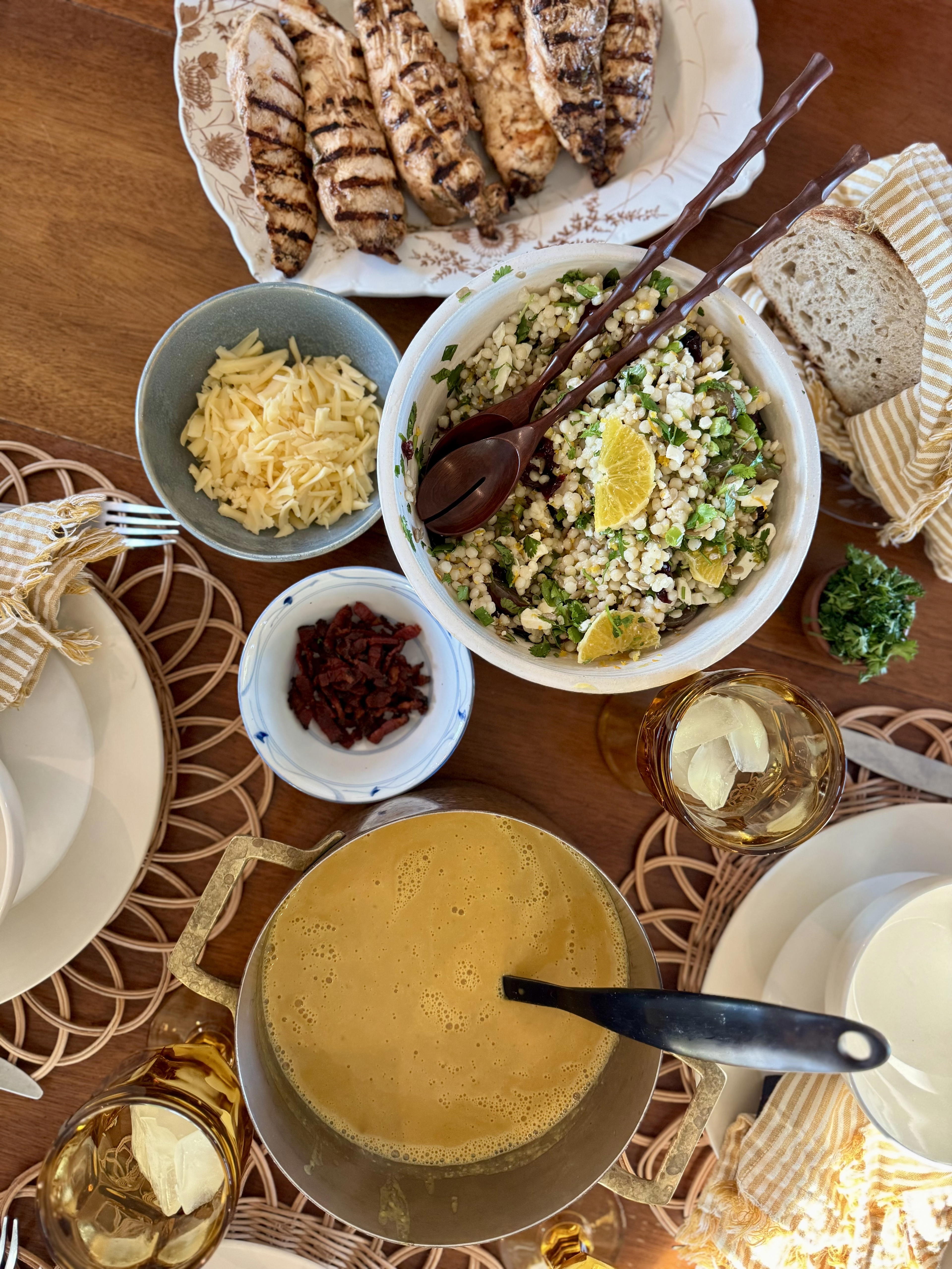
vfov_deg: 71.6
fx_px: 880
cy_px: 634
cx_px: 476
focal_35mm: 24
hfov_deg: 56.8
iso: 320
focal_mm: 6.76
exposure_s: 1/60
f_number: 1.78
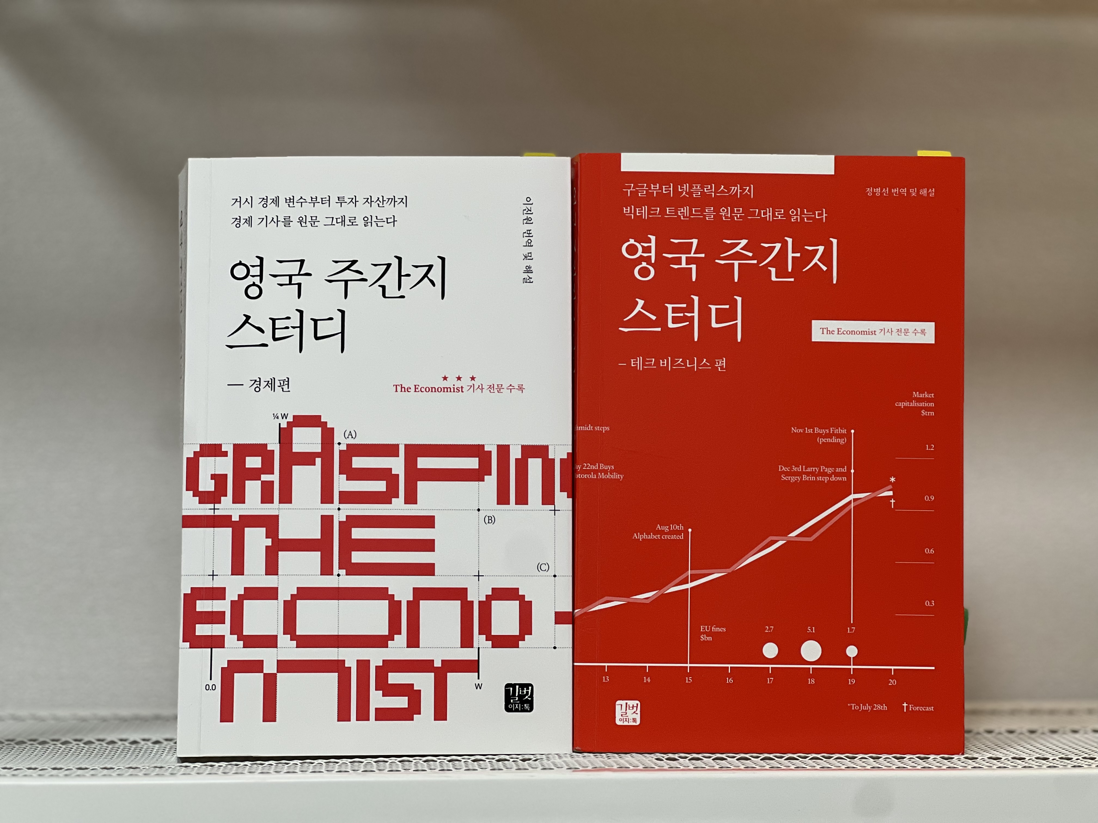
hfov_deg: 25.3
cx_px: 549
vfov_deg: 19.1
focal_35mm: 77
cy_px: 412
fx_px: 2442
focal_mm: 9
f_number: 2.8
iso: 125
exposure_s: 1/40
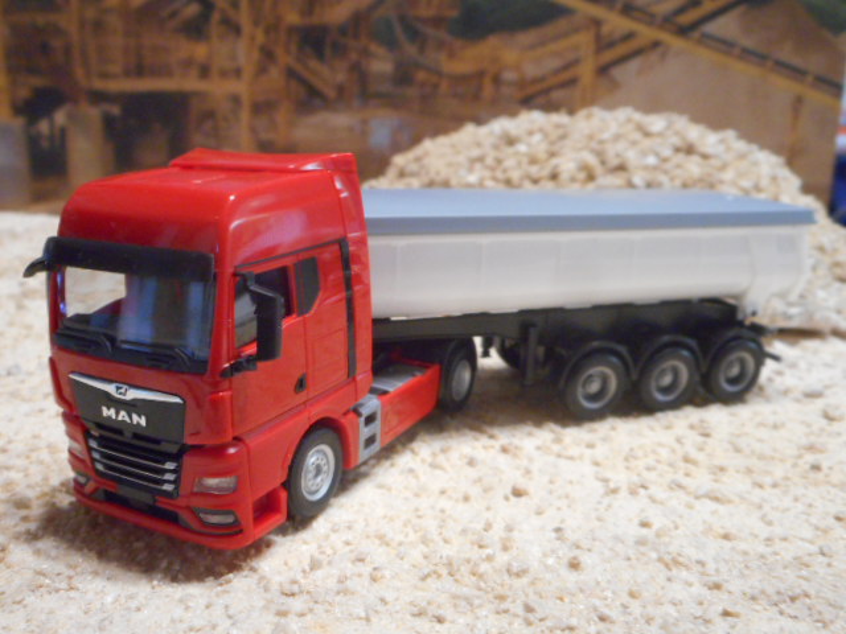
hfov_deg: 54.0
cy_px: 317
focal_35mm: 34
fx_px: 831
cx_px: 423
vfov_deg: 41.8
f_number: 4.2
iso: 500
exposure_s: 1/8
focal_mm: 6
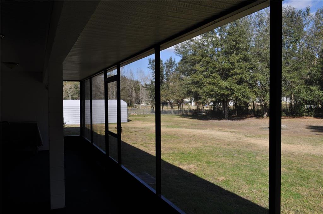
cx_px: 162
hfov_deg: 67.5
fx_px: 242
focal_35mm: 27
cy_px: 107
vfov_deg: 47.8
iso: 200
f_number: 8
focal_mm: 18
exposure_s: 1/250
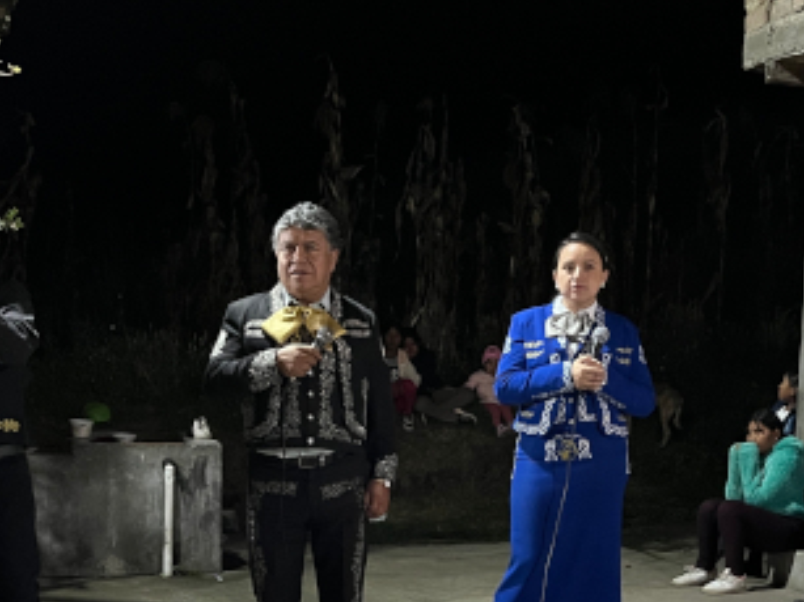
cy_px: 565
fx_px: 1323
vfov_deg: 24.7
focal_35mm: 57
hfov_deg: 33.8
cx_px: 359
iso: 640
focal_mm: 5.1
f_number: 1.6
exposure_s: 1/30
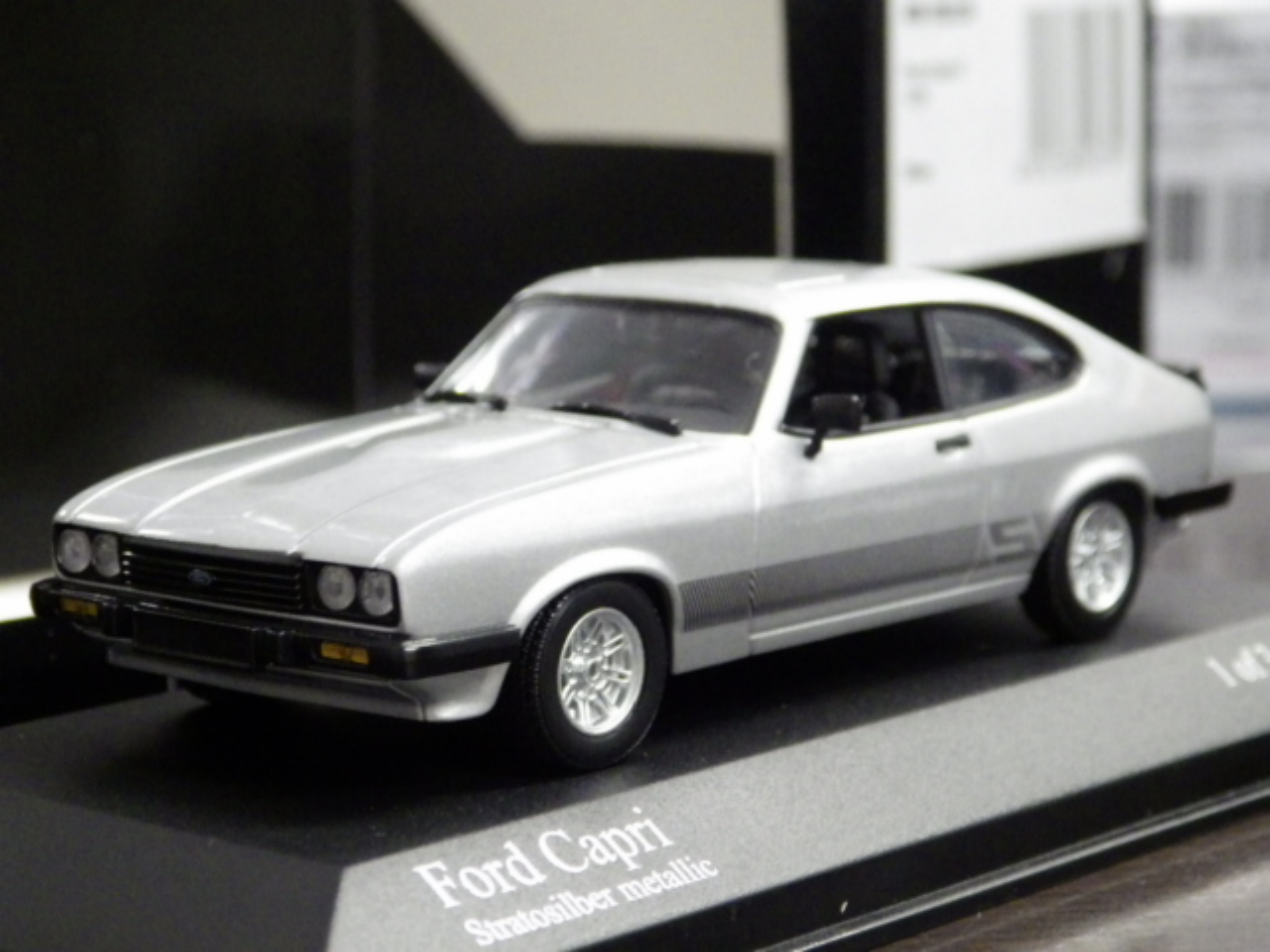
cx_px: 635
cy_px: 476
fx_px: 3779
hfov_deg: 19.1
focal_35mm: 103
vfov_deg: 14.4
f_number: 4.6
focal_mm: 18.4
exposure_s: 1/30
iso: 1250
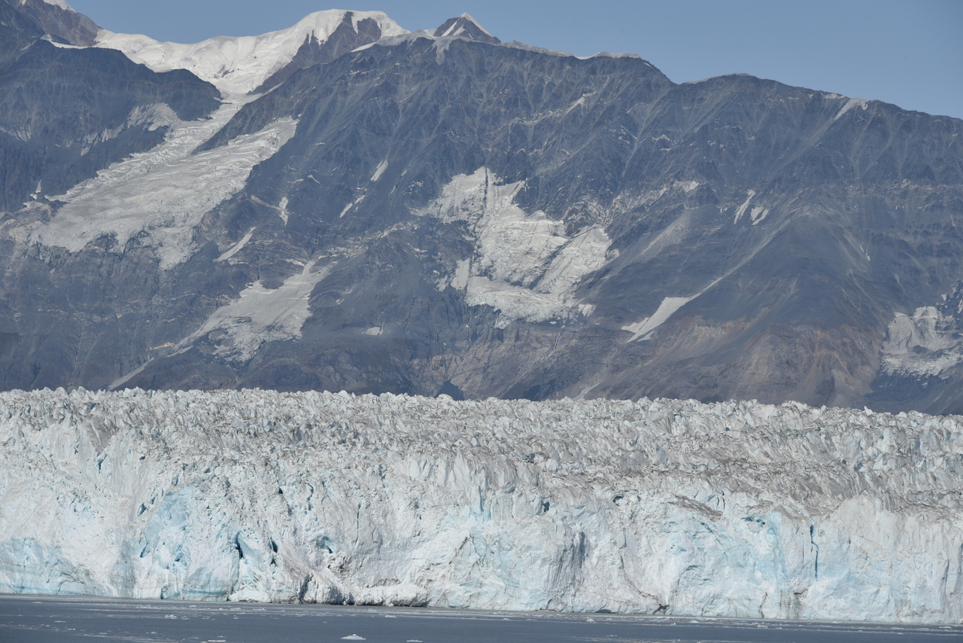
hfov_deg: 13.7
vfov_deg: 9.2
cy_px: 322
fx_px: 4013
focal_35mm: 150
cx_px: 482
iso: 100
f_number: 11
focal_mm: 150
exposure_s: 1/500
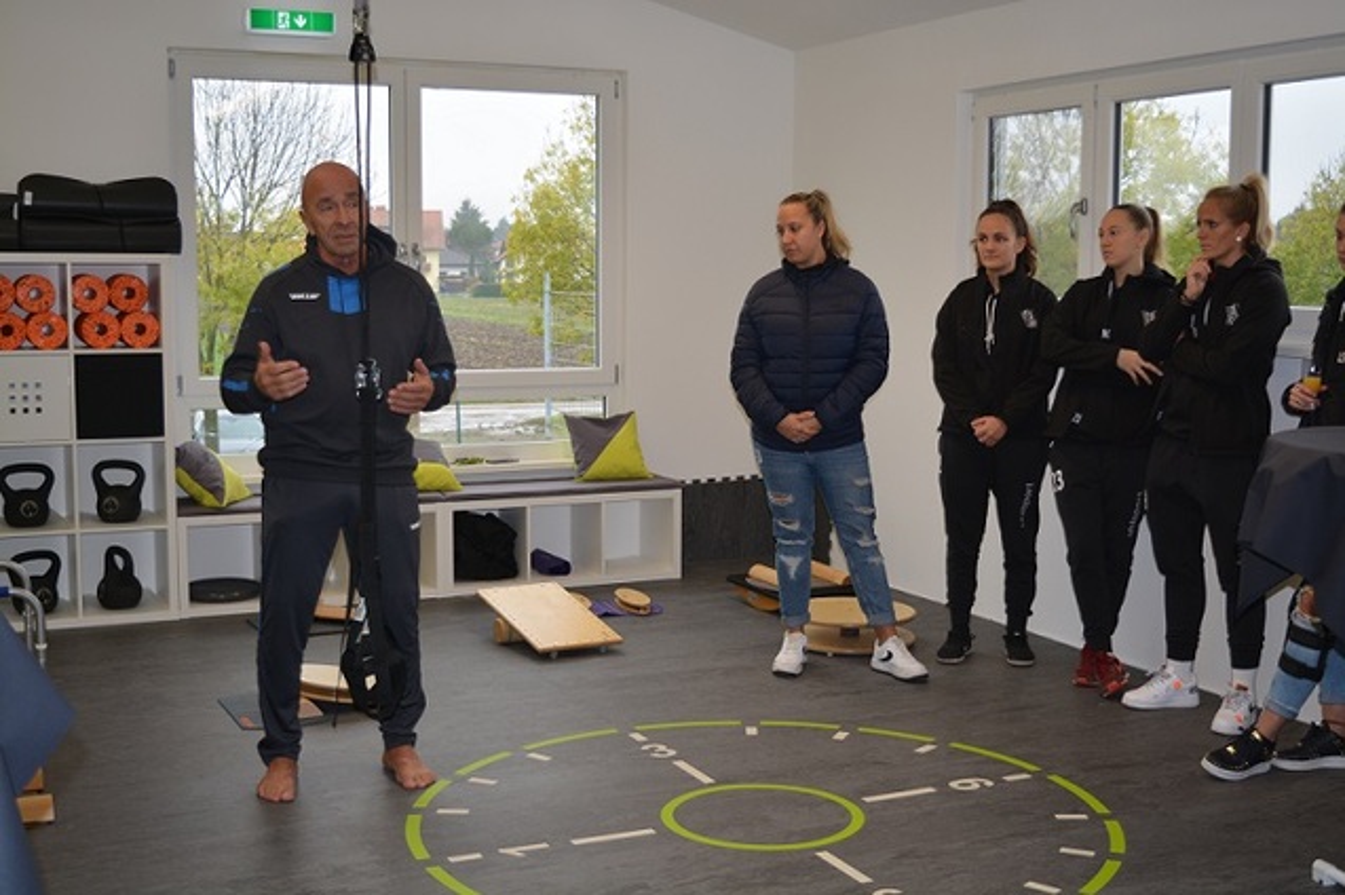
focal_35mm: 45
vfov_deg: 29.8
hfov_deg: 43.6
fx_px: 1680
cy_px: 448
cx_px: 672
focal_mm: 30
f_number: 4.2
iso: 250
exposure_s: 1/125
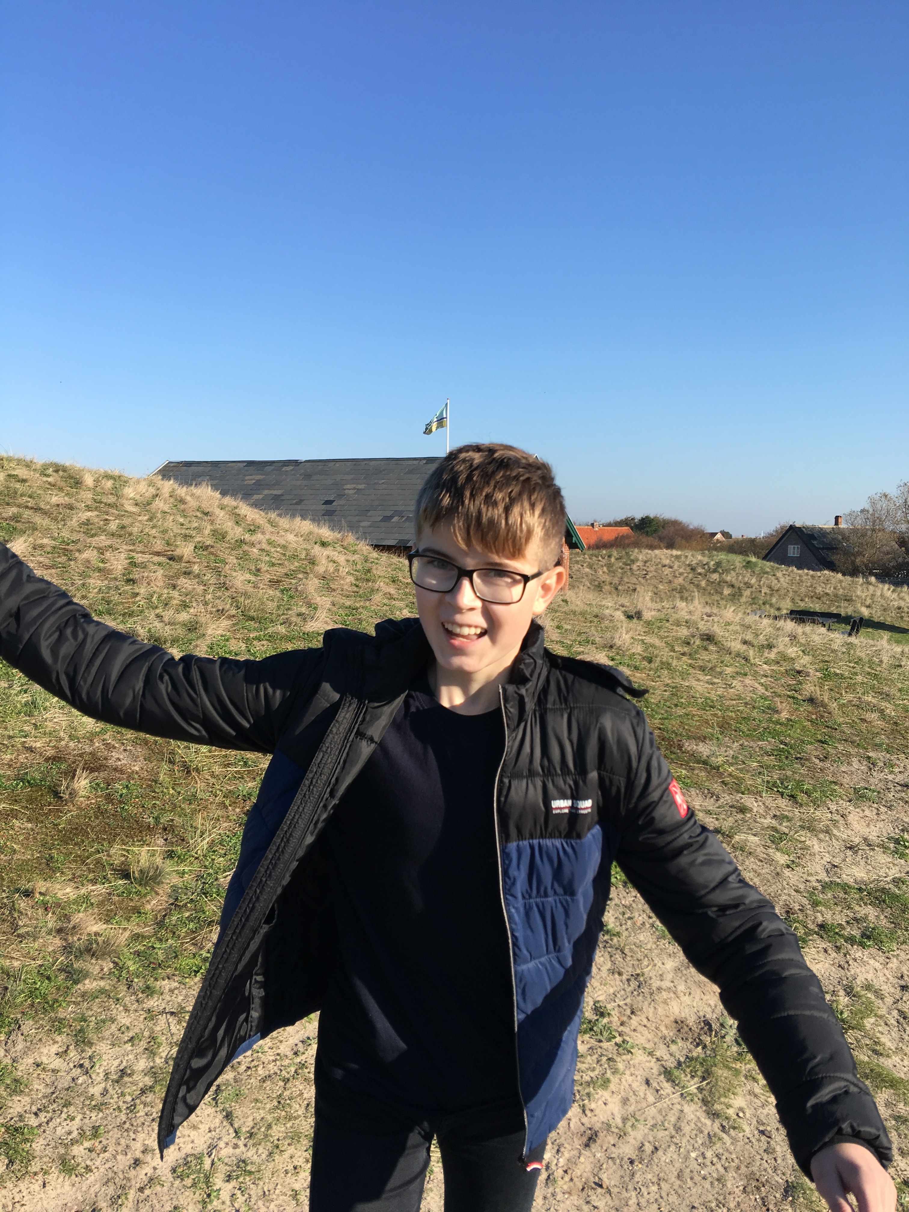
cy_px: 606
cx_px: 454
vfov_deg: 61.7
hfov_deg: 48.2
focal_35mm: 29
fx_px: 1015
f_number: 2.2
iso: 25
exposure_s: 1/1012
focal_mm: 4.15
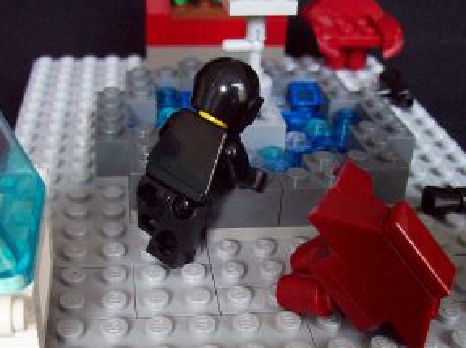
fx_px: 672
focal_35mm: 50
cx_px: 191
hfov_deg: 38.1
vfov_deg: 28.9
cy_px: 227
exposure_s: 1/11.9
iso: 160
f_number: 2.7
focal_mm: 6
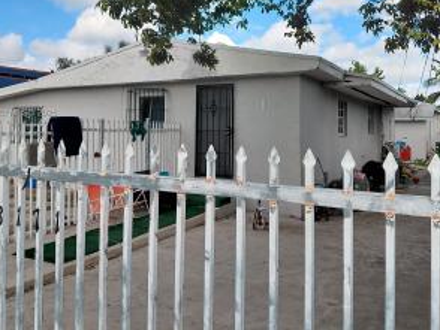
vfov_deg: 41.4
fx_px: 433
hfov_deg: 53.8
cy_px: 113
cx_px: 239
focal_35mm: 34
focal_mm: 4.69
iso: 50
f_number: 1.8
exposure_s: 1/1875
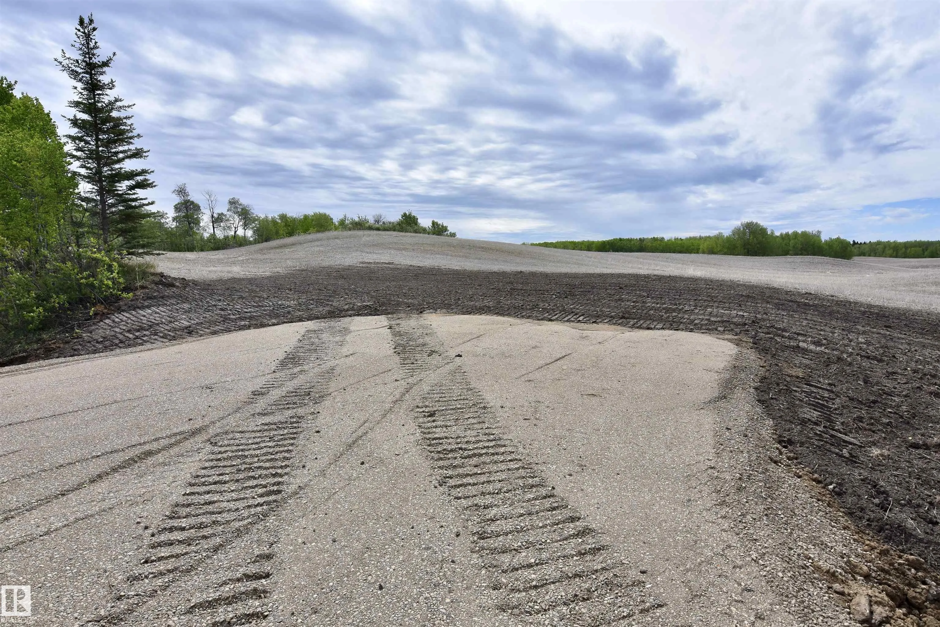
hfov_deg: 85.4
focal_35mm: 20
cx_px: 470
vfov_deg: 63.2
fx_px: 509
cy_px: 314
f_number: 8
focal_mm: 13
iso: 140
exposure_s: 1/500
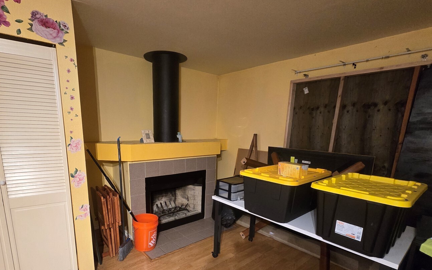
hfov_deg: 94.1
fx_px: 200
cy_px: 176
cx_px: 198
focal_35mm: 17
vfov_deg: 66.5
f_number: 2.2
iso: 800
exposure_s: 1/60
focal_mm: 2.2
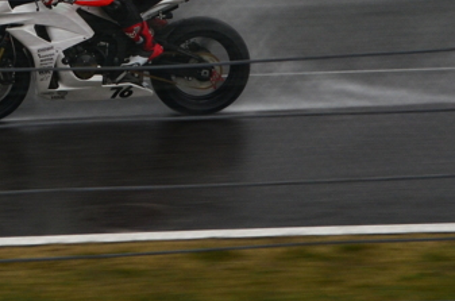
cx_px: -146
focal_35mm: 593
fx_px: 7477
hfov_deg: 3.5
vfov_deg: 2.3
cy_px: -97
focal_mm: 130
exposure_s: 1/320
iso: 640
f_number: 9
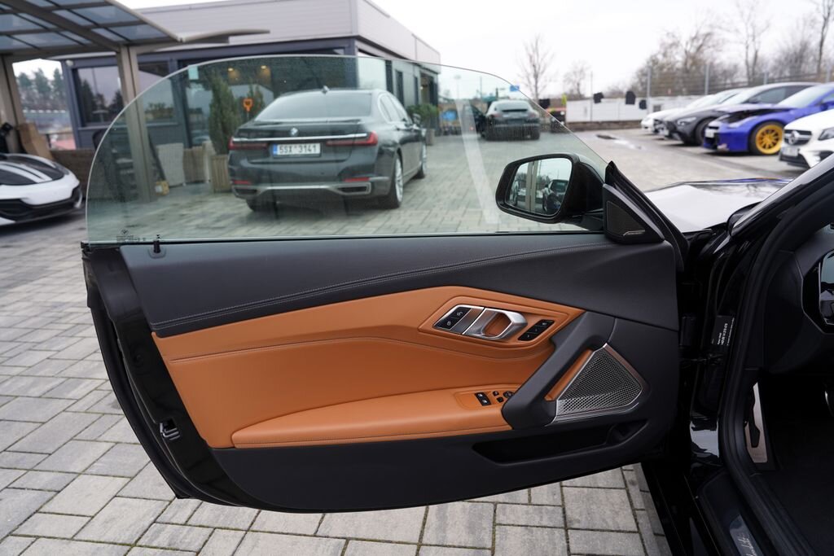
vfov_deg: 51.3
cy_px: 278
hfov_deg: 71.5
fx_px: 579
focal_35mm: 25
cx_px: 417
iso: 100
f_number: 4.5
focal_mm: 25
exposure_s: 1/80
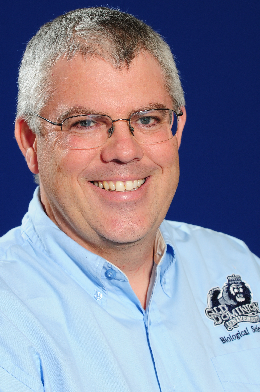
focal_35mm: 186
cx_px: 117
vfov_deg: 11.1
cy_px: 172
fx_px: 2020
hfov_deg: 7.4
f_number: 5
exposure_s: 1/60
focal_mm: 98
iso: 200
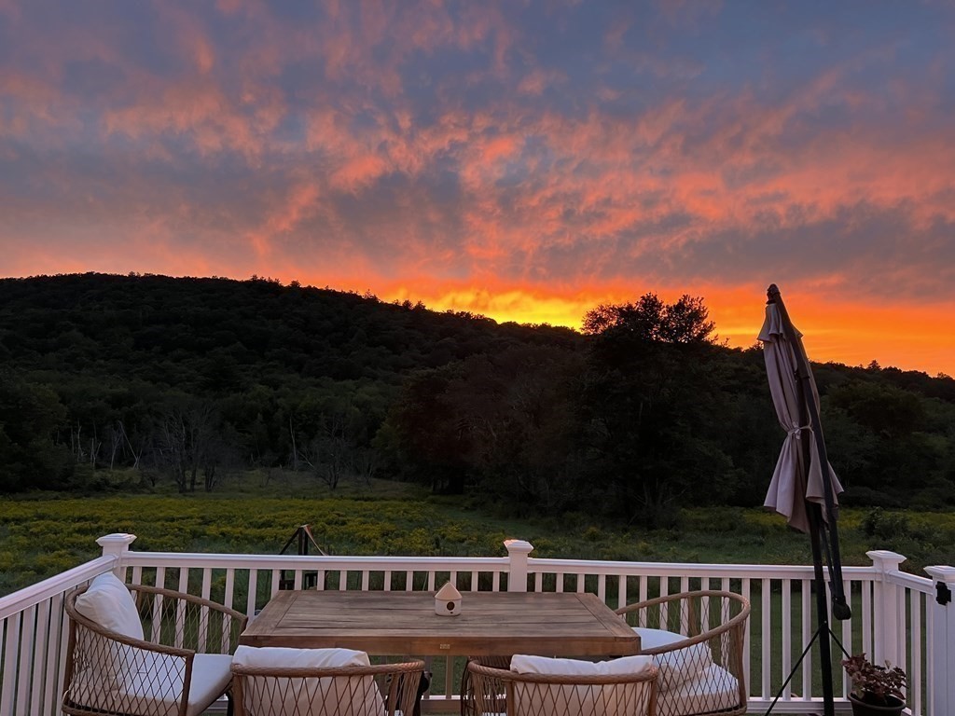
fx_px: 717
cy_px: 358
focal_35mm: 26
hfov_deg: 67.3
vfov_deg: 53.1
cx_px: 478
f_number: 1.5
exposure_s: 1/60
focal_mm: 5.7
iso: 125
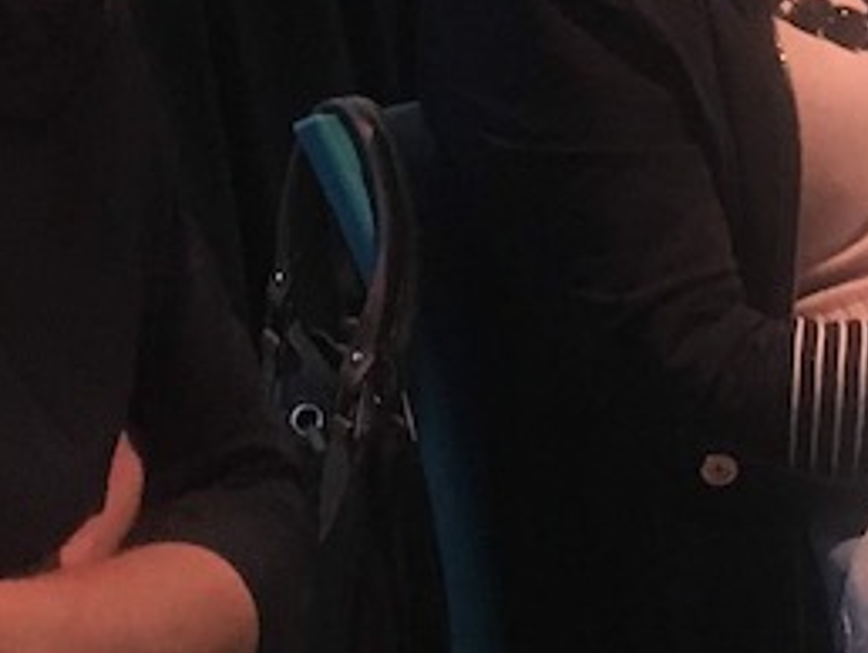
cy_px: 10
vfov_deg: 12.8
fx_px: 2886
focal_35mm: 115
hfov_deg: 16.9
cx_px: 774
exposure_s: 1/15
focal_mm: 4.15
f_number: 2.2
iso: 250
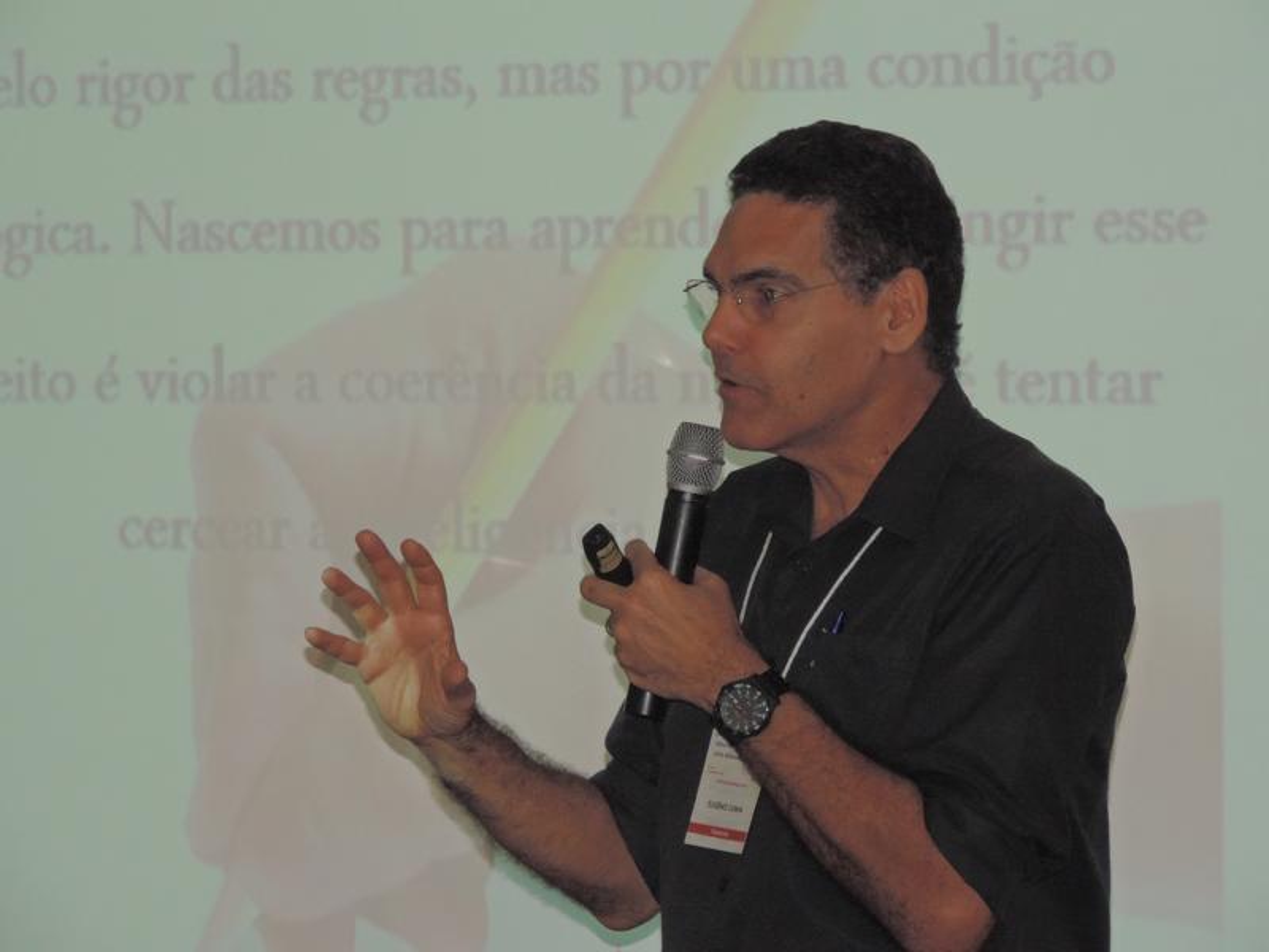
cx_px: 634
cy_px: 476
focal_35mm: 225
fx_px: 8248
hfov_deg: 8.8
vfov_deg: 6.6
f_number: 4.6
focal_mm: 40.1
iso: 800
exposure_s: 1/250
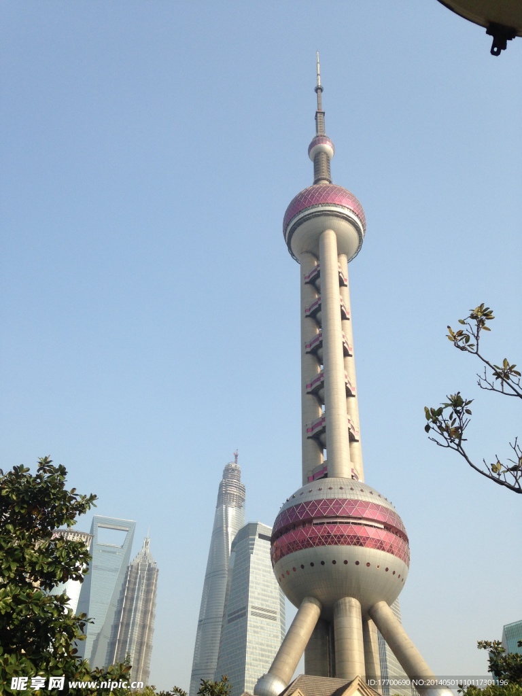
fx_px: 664
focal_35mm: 33
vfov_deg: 55.4
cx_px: 261
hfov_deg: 42.9
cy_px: 348
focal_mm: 4.12
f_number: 2.4
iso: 50
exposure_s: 1/1106
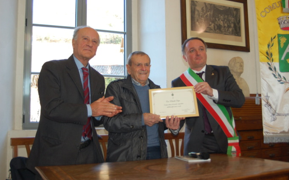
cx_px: 145
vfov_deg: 32.0
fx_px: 315
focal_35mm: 40
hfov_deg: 49.3
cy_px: 87
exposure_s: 1/60
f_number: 4.2
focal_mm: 26
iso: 400
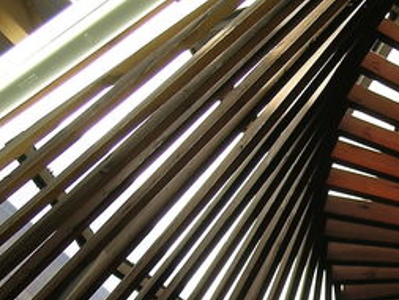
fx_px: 1257
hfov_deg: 17.4
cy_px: 343
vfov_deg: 13.3
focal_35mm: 109
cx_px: 435
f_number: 3.7
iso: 50
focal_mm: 9.5
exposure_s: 1/49.8
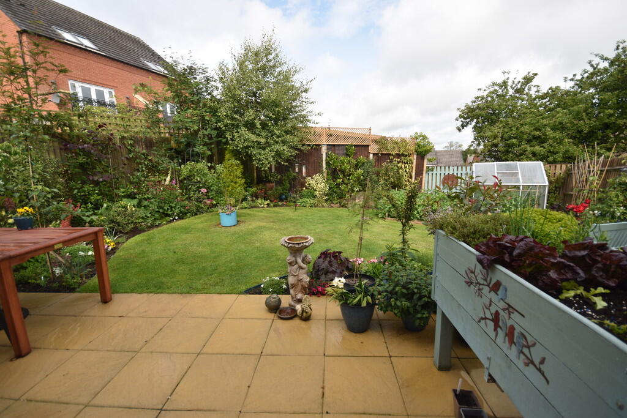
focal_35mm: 15
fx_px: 261
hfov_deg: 100.4
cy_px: 209
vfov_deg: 77.3
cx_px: 314
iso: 100
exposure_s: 1/200
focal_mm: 10
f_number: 6.3
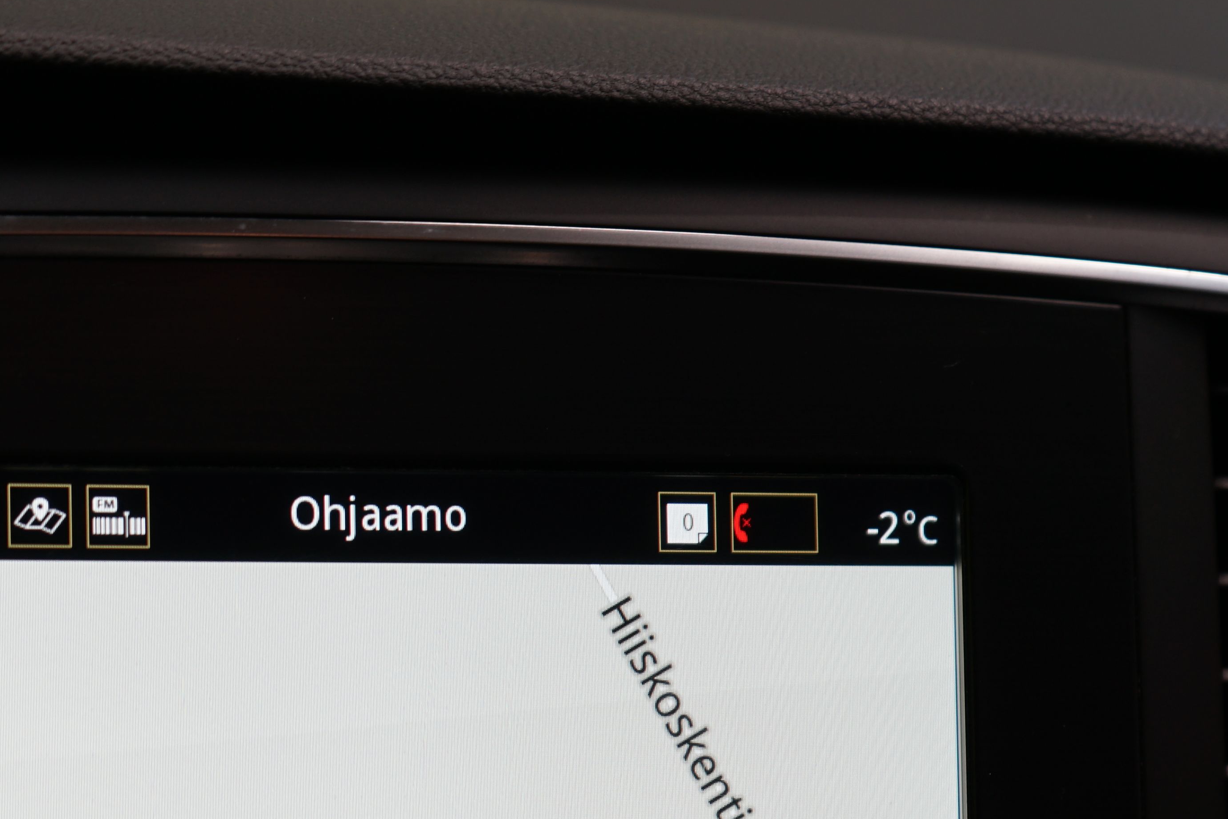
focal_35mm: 74
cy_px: 771
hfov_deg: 27.1
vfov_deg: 18.1
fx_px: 2524
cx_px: 359
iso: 125
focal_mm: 34
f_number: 4
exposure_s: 1/30
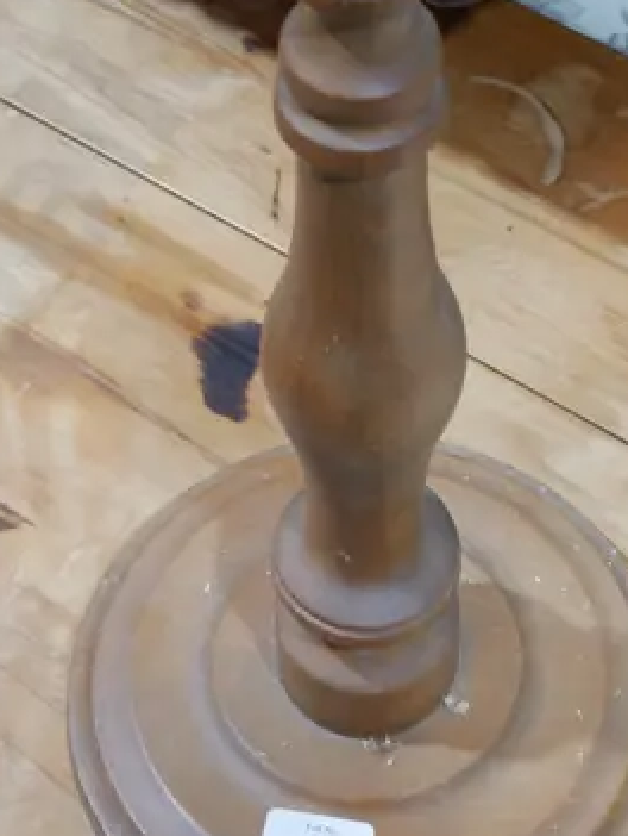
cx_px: 332
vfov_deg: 17.8
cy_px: -167
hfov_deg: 14.1
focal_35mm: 105
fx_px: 2535
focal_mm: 18
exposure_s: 1/60
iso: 500
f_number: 4
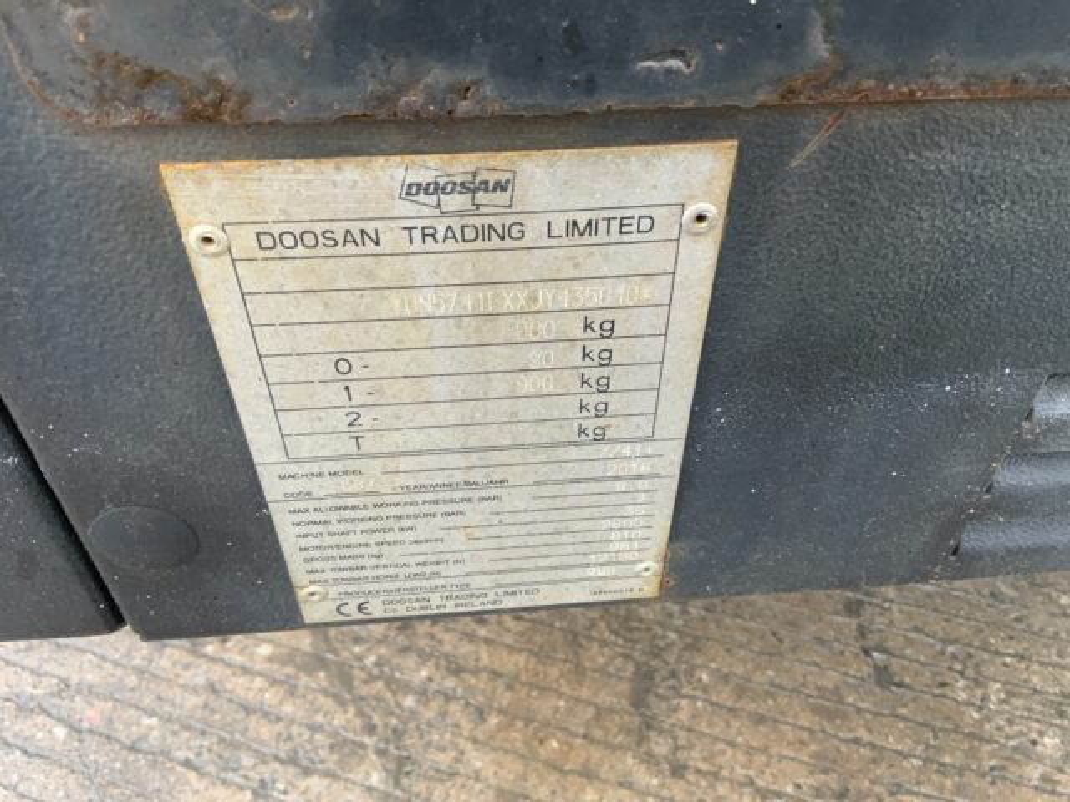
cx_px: 535
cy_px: 401
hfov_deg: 61.7
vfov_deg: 48.2
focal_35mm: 29
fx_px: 896
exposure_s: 1/69
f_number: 1.8
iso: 64
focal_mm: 3
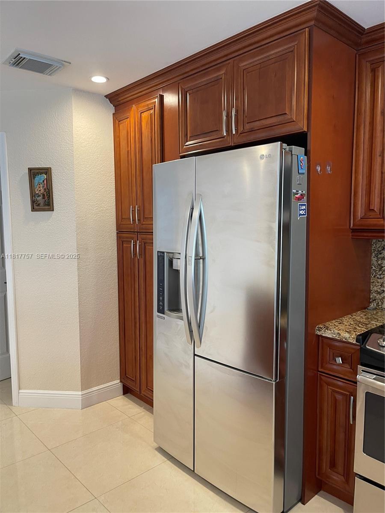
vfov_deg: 69.4
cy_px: 256
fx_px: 371
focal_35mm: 25
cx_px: 192
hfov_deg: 54.9
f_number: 1.6
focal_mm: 5.1
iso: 100
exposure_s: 1/60
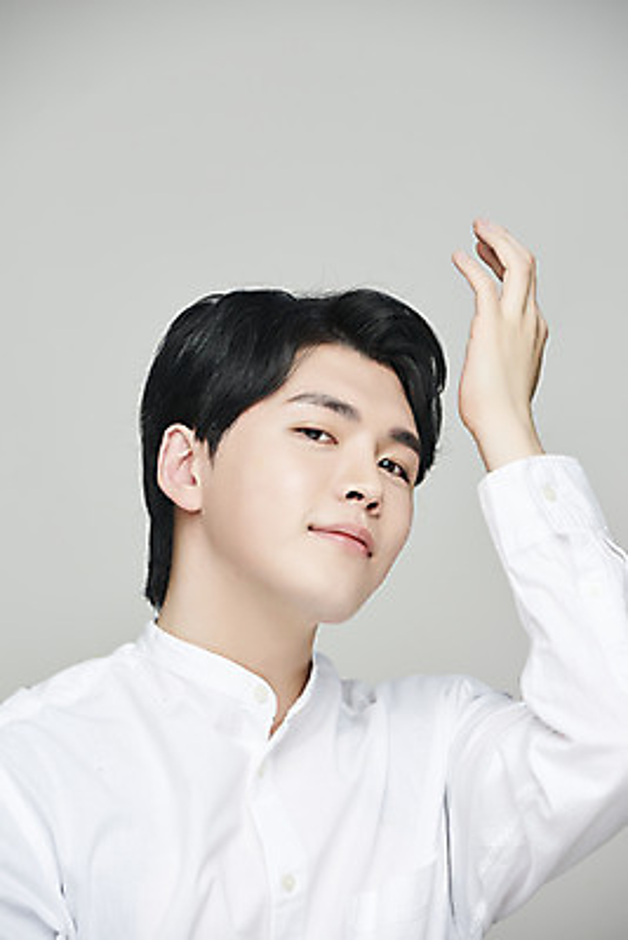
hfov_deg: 6.9
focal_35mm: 200
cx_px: 314
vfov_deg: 10.3
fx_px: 5228
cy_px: 470
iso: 64
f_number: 8
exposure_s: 1/125
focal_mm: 200
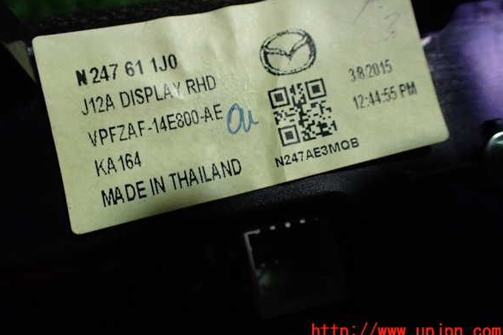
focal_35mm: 32
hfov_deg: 58.7
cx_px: 248
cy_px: 149
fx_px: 447
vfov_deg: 41.1
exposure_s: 1/125
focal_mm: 5.4
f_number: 2.3
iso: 400
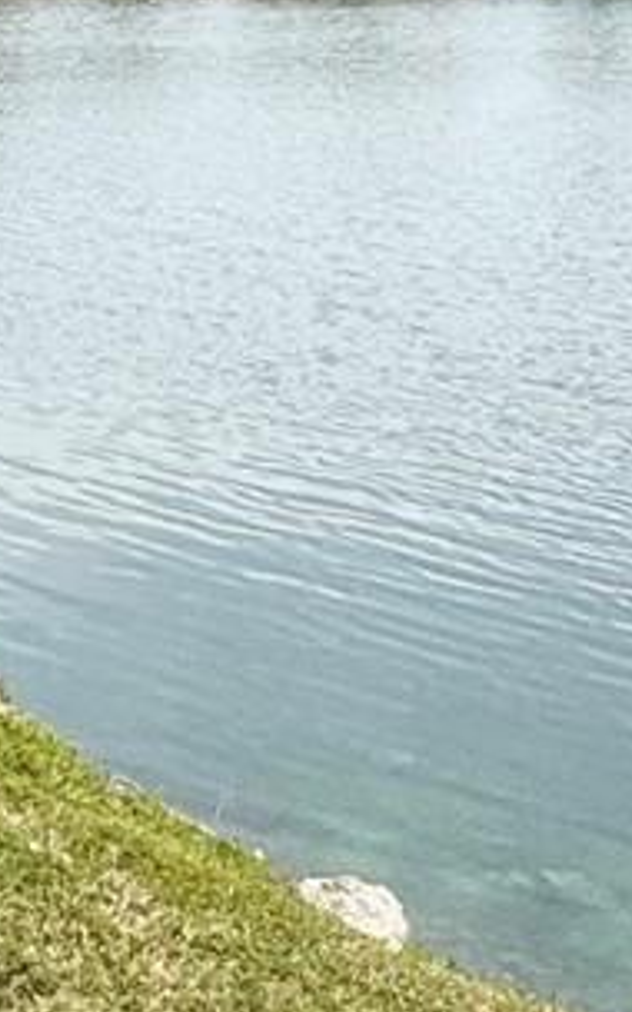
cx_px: -263
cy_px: -156
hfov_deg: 15.6
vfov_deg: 24.3
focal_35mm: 78
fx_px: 2150
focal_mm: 2.22
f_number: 2.2
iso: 50
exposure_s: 1/2208
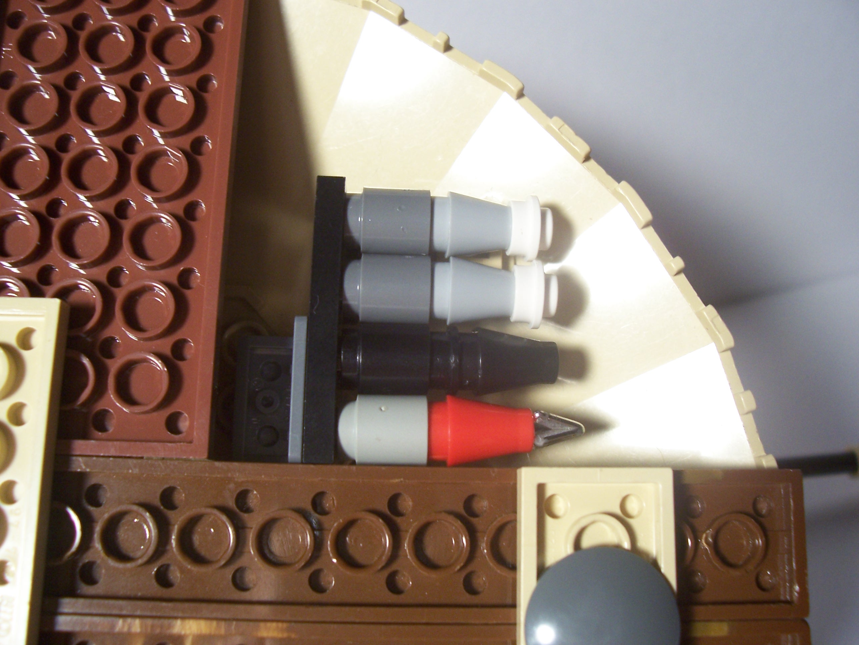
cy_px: 322
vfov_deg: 41.8
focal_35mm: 34
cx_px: 430
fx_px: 844
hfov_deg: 54.0
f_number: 2.7
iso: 160
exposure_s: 1/15
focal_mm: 5.6
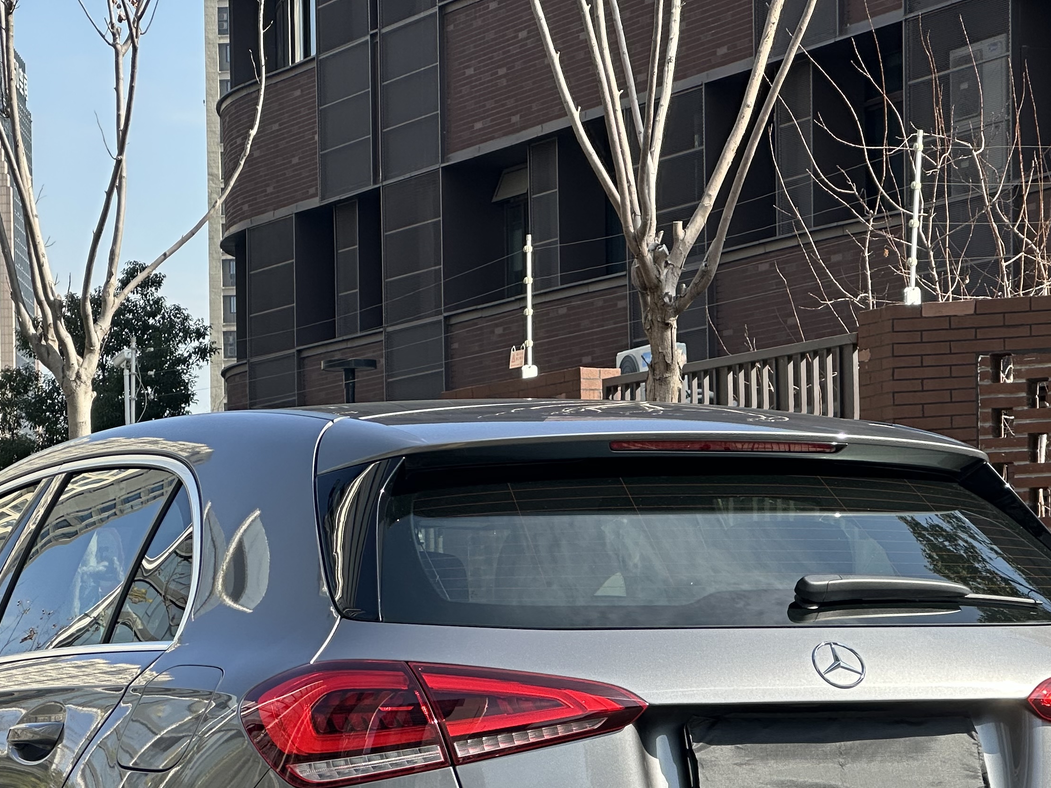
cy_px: 710
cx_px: 415
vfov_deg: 10.6
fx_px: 4220
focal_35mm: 139
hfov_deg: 14.2
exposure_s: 1/316
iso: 32
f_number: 2.8
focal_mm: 9
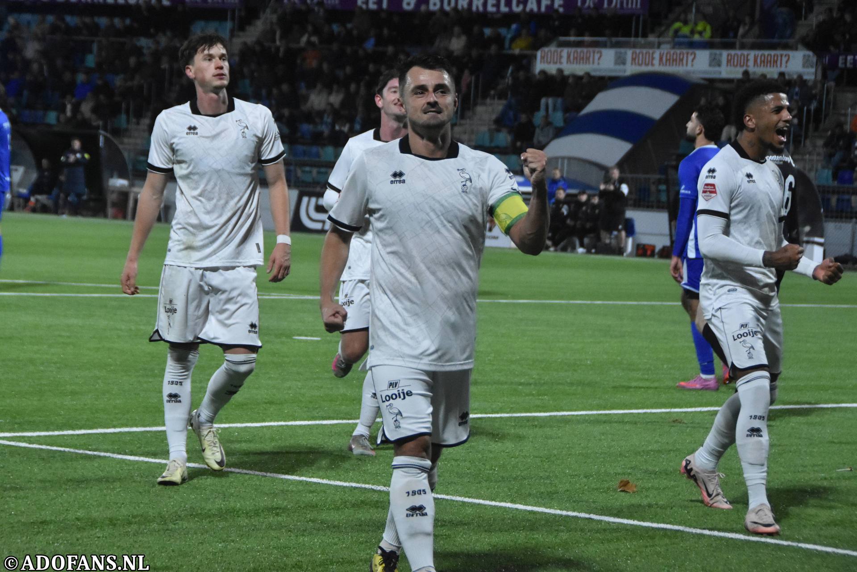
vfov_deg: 11.4
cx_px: 428
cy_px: 286
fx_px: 2856
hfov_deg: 17.1
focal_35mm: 120
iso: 2500
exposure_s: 1/400
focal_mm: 80
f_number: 5
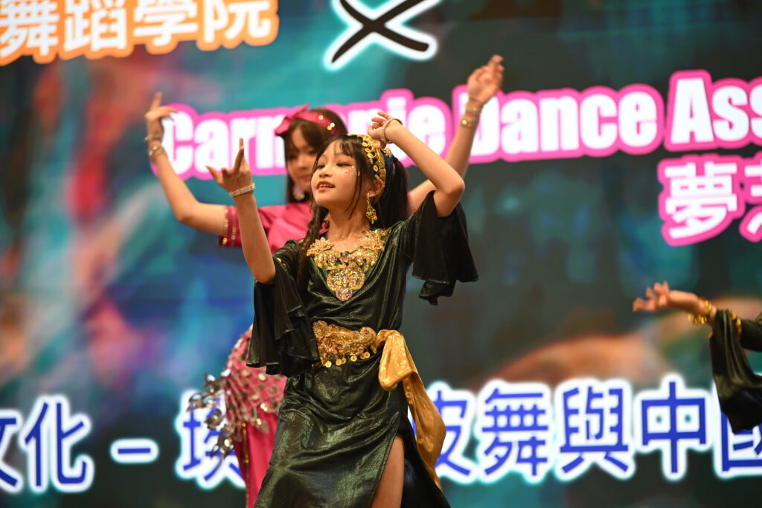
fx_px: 3175
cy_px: 254
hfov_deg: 13.7
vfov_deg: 9.2
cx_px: 381
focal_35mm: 150
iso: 1000
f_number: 2.8
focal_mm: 150
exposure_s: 1/160
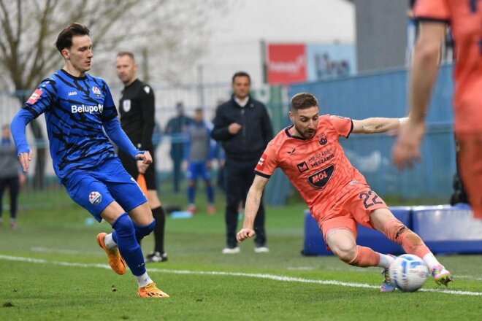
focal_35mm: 280
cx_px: 241
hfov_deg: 7.4
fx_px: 3749
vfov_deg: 4.9
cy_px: 160
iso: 2500
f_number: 5
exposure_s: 1/1250
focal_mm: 280
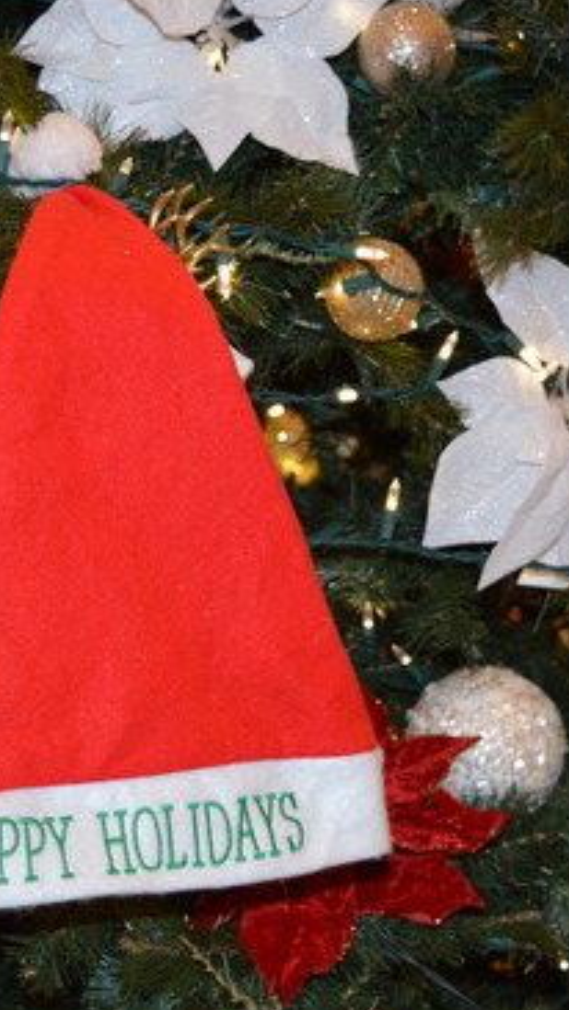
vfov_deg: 29.3
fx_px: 1930
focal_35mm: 72
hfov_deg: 16.8
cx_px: 233
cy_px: 505
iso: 720
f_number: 4.2
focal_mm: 30
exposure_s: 1/60
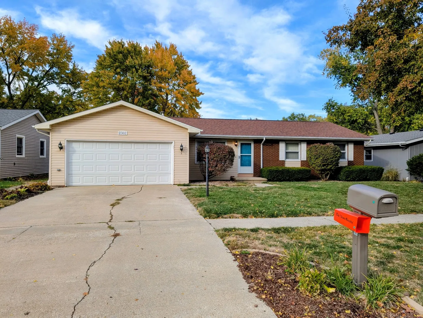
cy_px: 159
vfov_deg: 56.9
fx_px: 294
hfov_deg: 71.5
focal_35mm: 24
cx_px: 212
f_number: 1.68
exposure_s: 1/538
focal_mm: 6.9
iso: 22
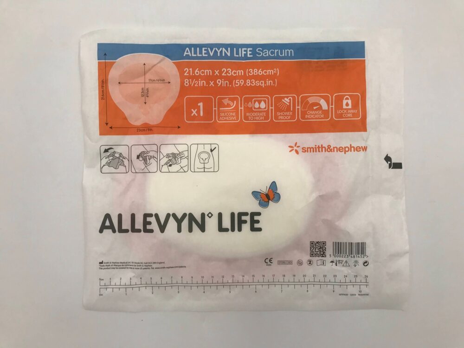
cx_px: 232
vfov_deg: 49.7
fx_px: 375
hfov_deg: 63.4
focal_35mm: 28
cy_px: 174
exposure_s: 1/170
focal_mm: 3.99
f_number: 1.8
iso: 20
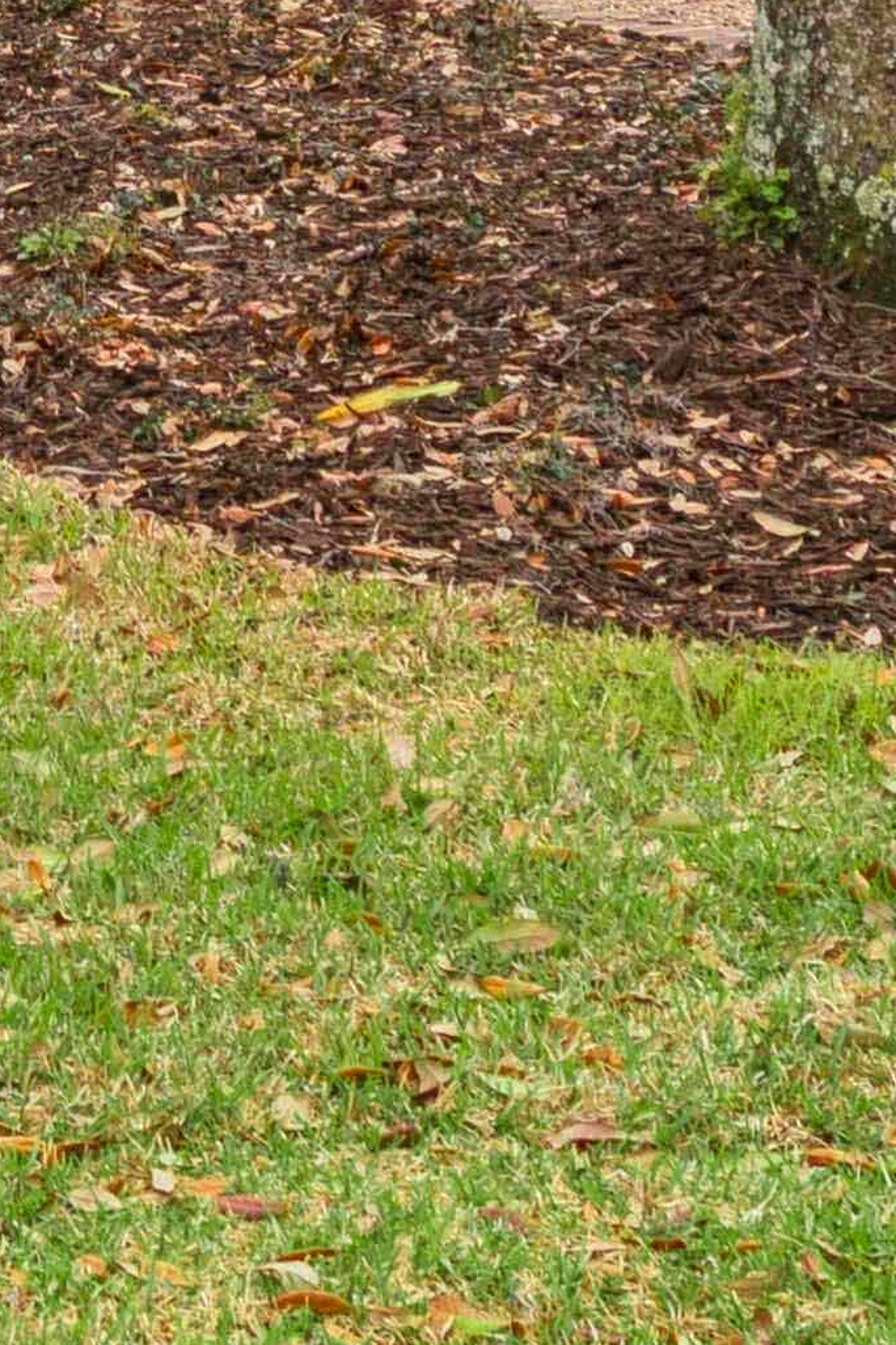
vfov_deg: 12.3
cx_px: -833
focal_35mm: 155
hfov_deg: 8.4
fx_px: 5786
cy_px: -964
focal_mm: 20
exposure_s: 1/125
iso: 250
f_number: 8
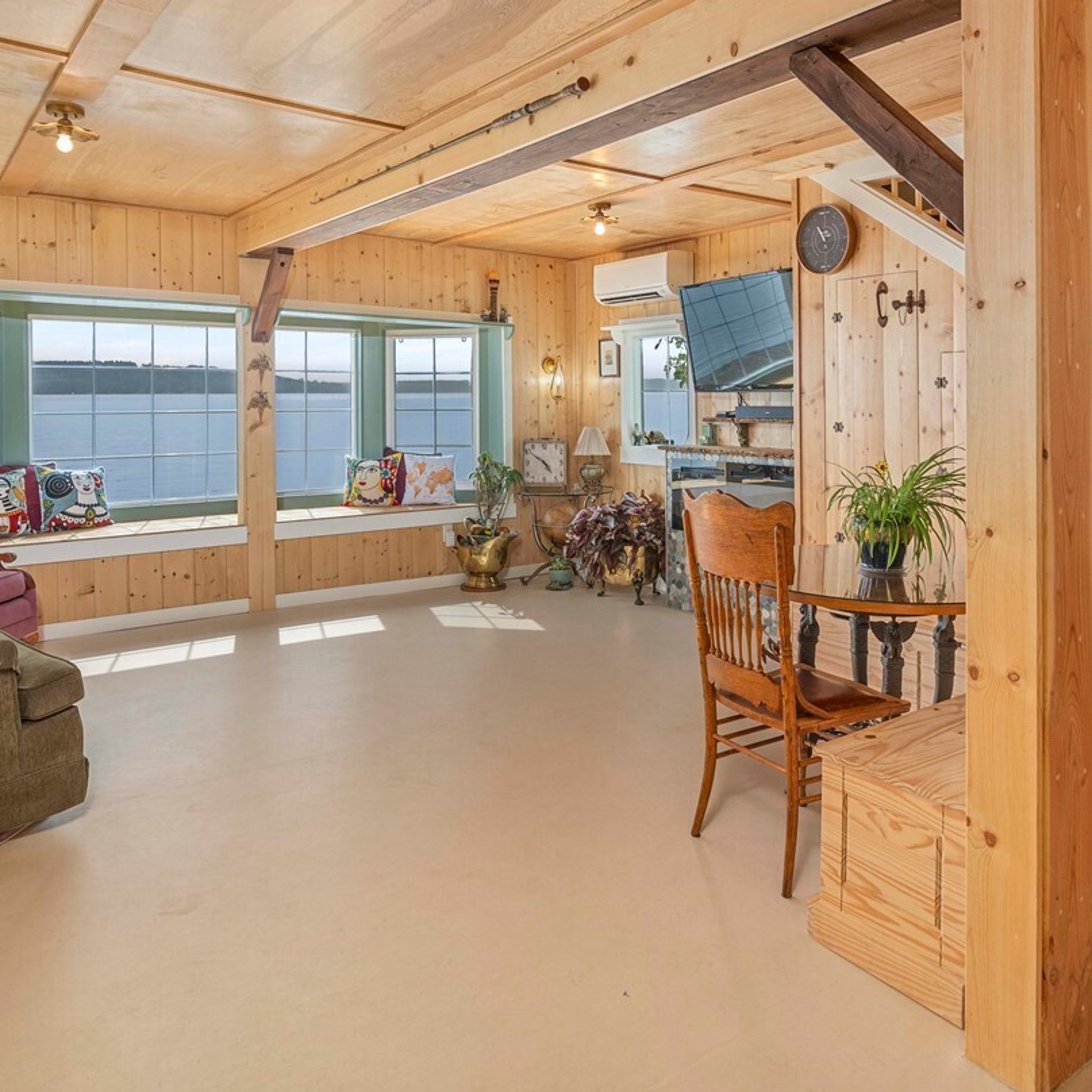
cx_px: 655
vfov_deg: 61.9
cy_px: 397
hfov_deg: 62.4
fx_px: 892
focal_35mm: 25
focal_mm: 14
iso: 250
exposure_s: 1/30
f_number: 6.7
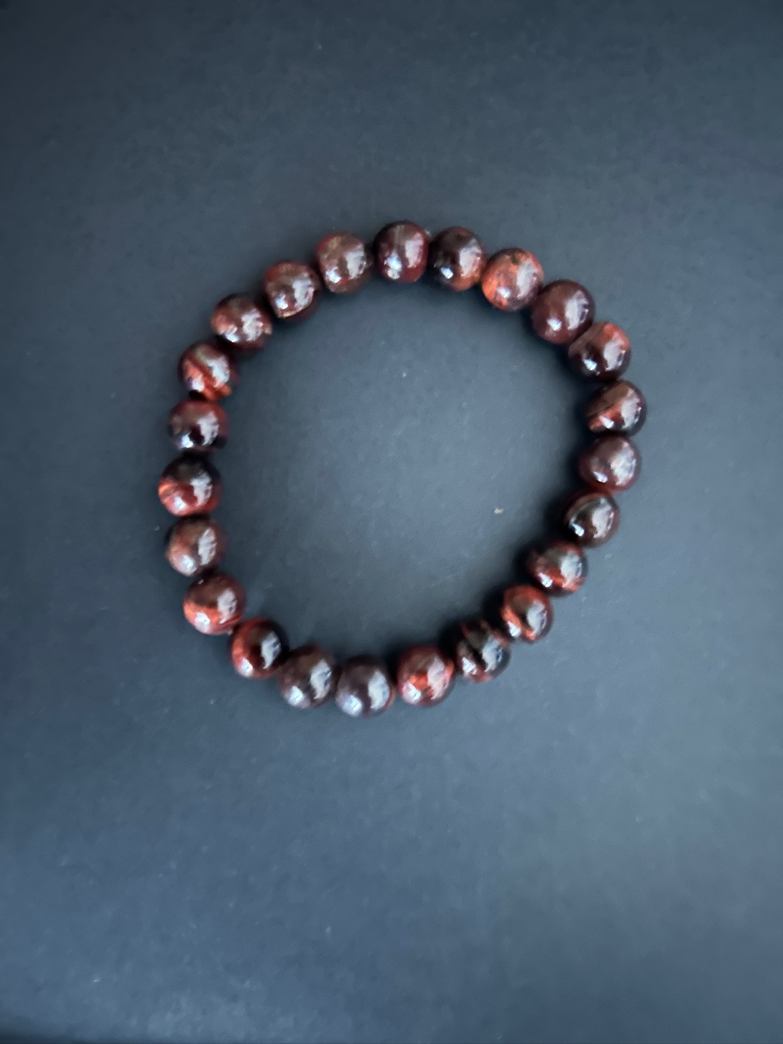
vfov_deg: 67.3
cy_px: 522
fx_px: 784
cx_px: 392
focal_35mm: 26
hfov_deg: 53.1
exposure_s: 1/2
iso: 1000
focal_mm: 5.7
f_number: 1.5
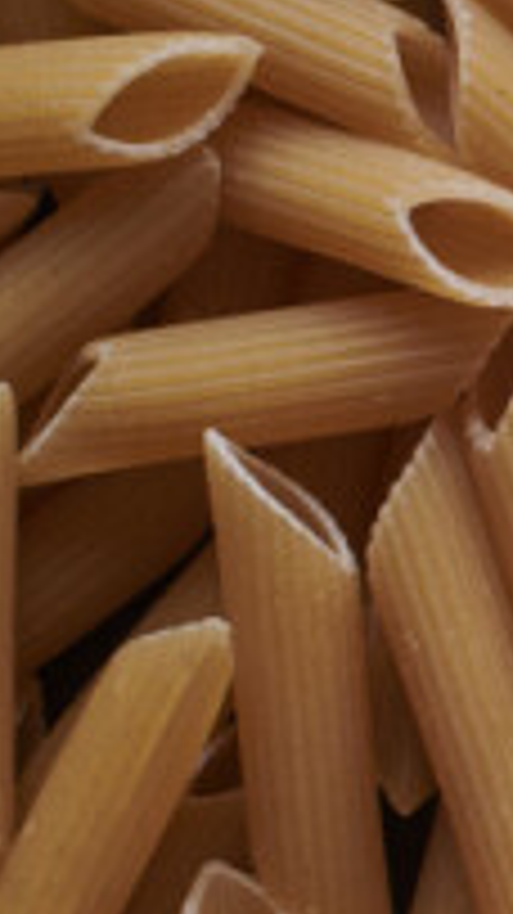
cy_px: 752
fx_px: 4988
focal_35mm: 206
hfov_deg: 5.4
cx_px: 1786
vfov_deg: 10.4
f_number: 8
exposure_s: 1/100
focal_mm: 50
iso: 160
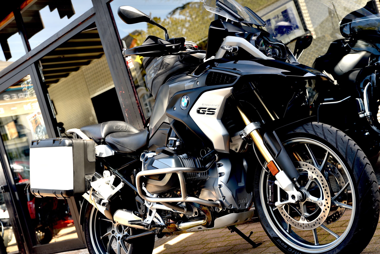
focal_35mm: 50
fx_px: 528
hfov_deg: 39.6
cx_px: 190
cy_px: 127
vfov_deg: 27.0
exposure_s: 1/80
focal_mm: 50
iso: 100
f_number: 4.5
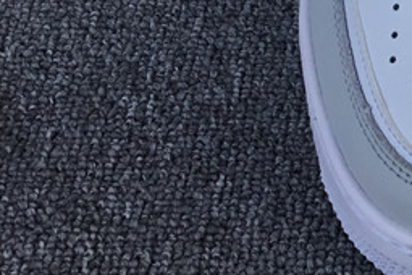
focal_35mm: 114
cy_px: -166
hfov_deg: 16.3
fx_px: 1305
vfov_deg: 11.4
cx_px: 627
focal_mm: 3.3
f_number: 2.4
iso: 25
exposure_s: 1/292
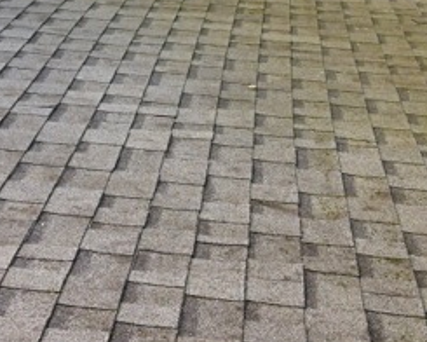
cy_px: 87
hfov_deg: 24.1
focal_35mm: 79
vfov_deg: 19.3
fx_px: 998
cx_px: 180
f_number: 2.4
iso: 50
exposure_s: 1/139
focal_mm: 4.12
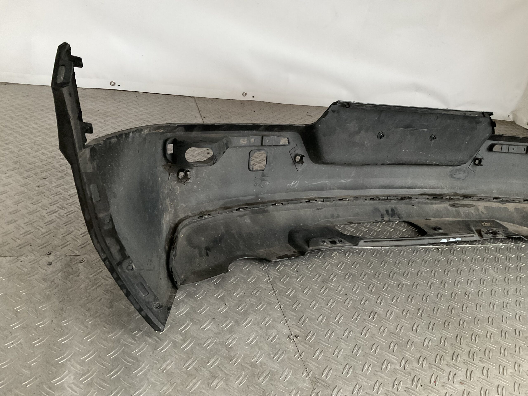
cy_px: 198
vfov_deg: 48.2
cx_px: 264
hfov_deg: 61.7
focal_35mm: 29
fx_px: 442
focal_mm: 3
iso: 320
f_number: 1.8
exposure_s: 1/30
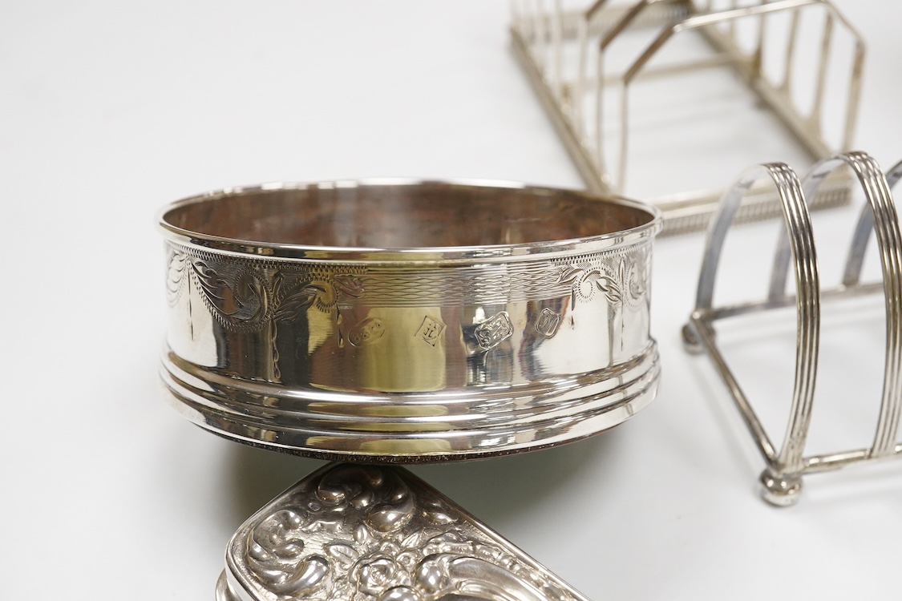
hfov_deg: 43.6
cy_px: 300
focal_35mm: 45
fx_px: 1127
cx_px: 451
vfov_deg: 29.9
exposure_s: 1/160
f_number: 13
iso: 2500
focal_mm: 30
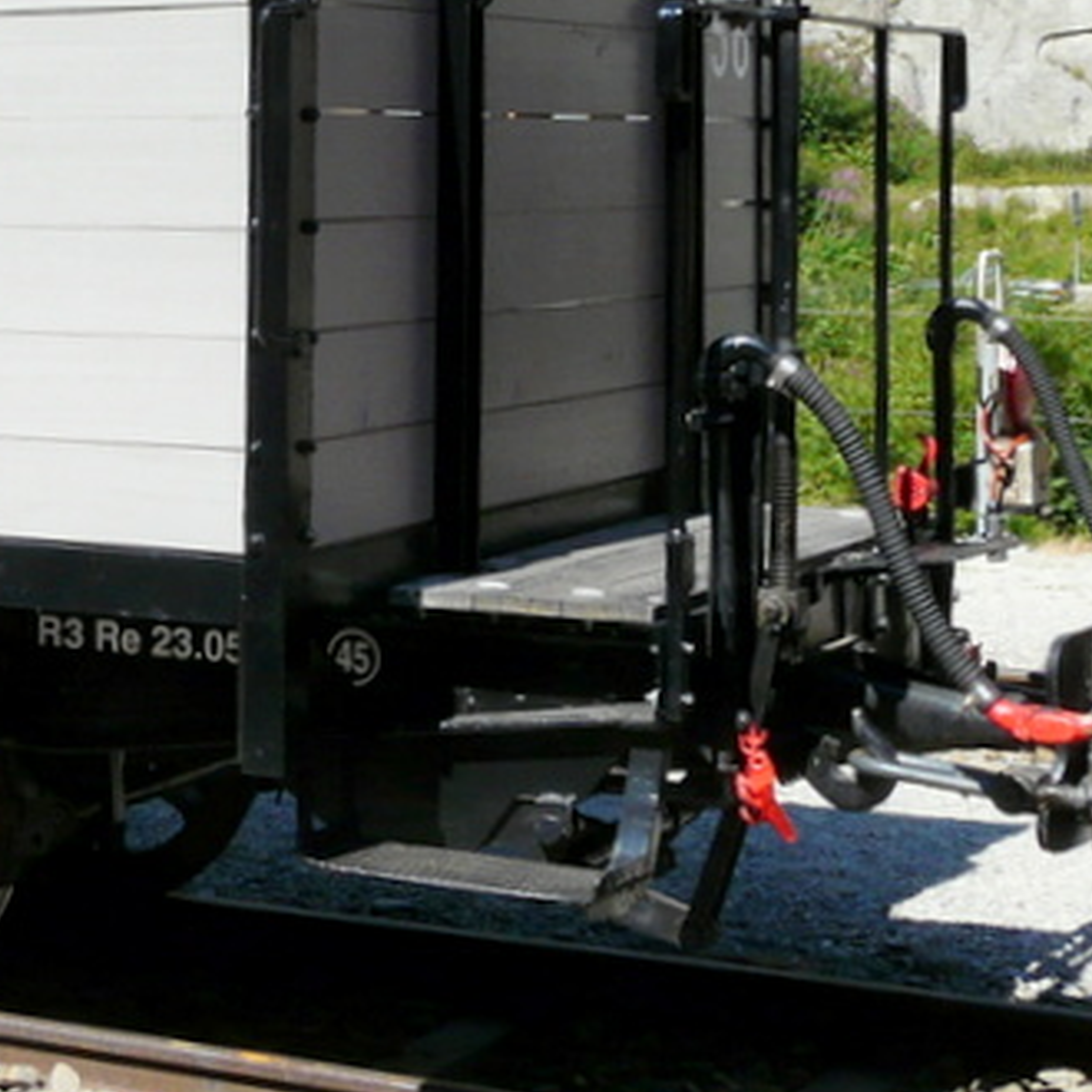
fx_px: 3248
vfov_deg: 19.0
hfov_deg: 17.6
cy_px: 291
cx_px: -407
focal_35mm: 91
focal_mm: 5.6
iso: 100
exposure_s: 1/250
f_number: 5.6
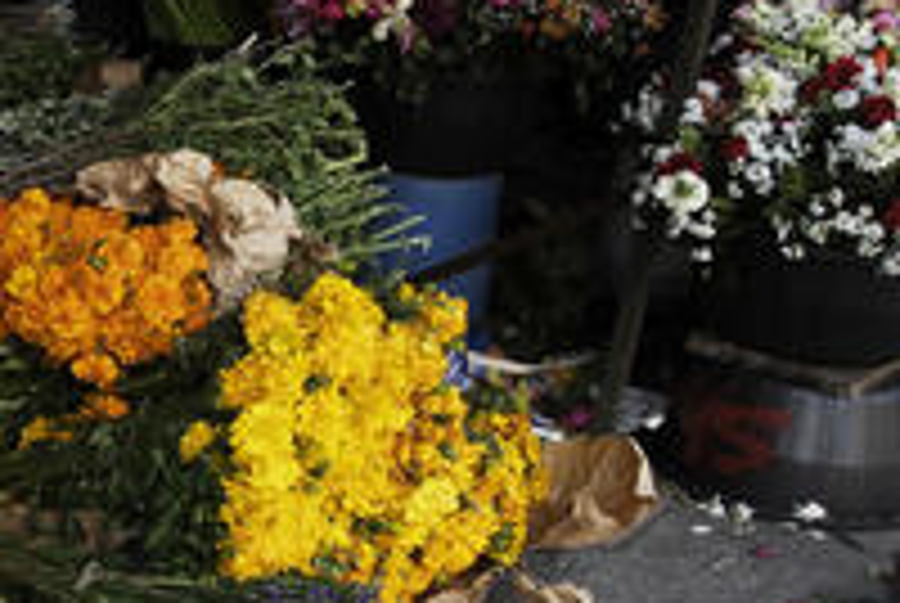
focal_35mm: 75
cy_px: 304
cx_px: -207
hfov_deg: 24.2
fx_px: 1878
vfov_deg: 18.2
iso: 400
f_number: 3.2
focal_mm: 20
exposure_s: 1/640
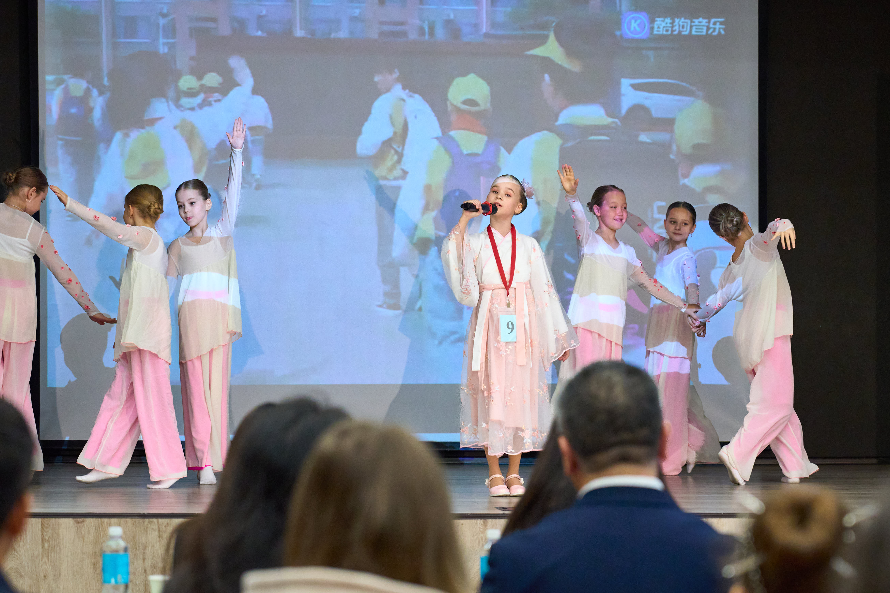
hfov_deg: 19.5
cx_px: 445
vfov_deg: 13.0
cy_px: 296
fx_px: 2596
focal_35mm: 105
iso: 2000
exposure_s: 1/1250
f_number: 2.8
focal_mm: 70
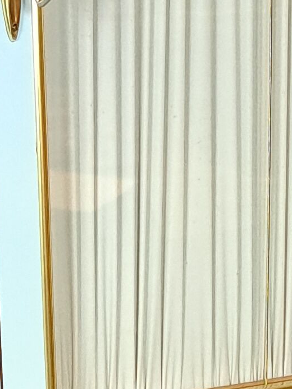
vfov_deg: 11.4
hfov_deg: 9.3
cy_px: 709
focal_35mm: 160
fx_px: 1801
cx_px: 150
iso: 400
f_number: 1.8
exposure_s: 1/50
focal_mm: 5.23
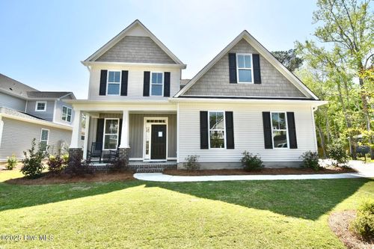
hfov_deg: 100.4
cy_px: 124
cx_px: 187
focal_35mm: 15
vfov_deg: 77.3
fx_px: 156
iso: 400
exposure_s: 1/400
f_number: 11
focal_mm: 10
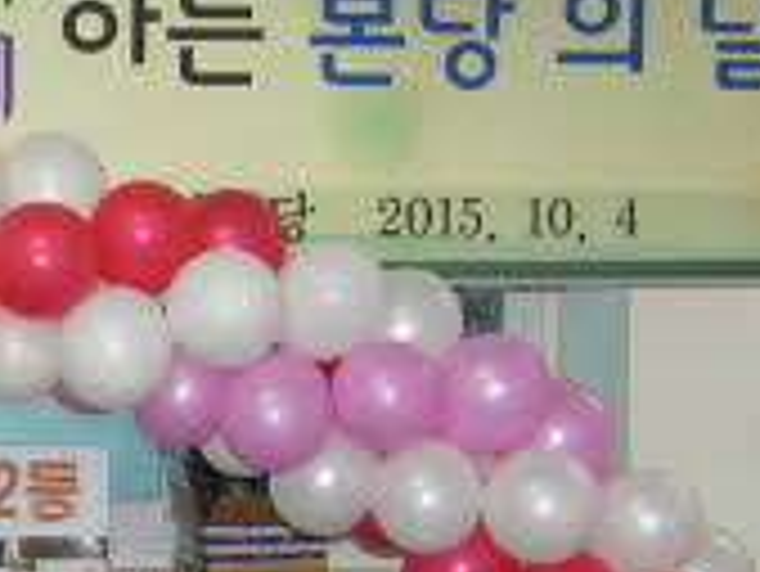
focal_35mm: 106
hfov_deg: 17.6
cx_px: -153
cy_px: 522
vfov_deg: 13.8
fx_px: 2329
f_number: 2.2
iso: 64
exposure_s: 1/30
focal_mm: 7.4
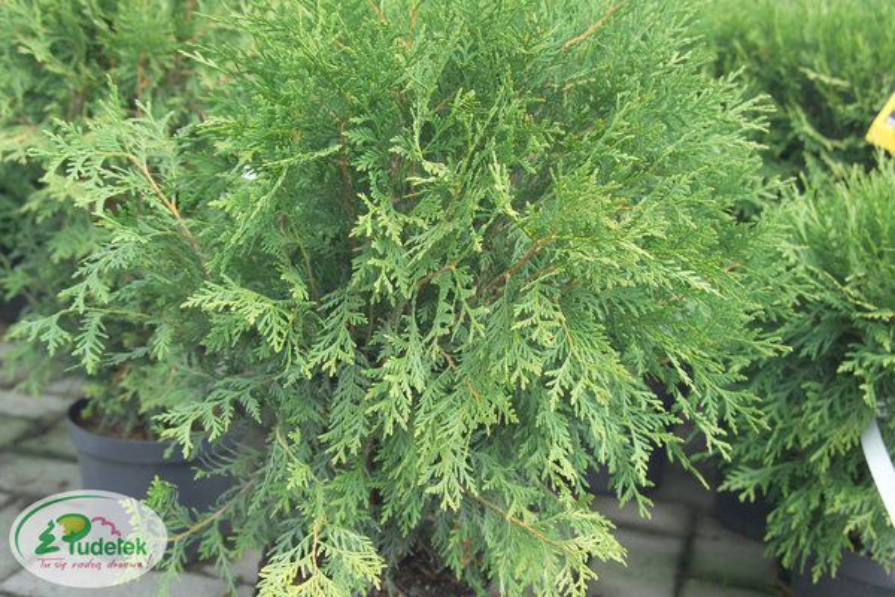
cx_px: 448
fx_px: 1243
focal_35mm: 50
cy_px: 298
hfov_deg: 39.6
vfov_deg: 27.0
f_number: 6.7
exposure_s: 1/90
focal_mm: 50
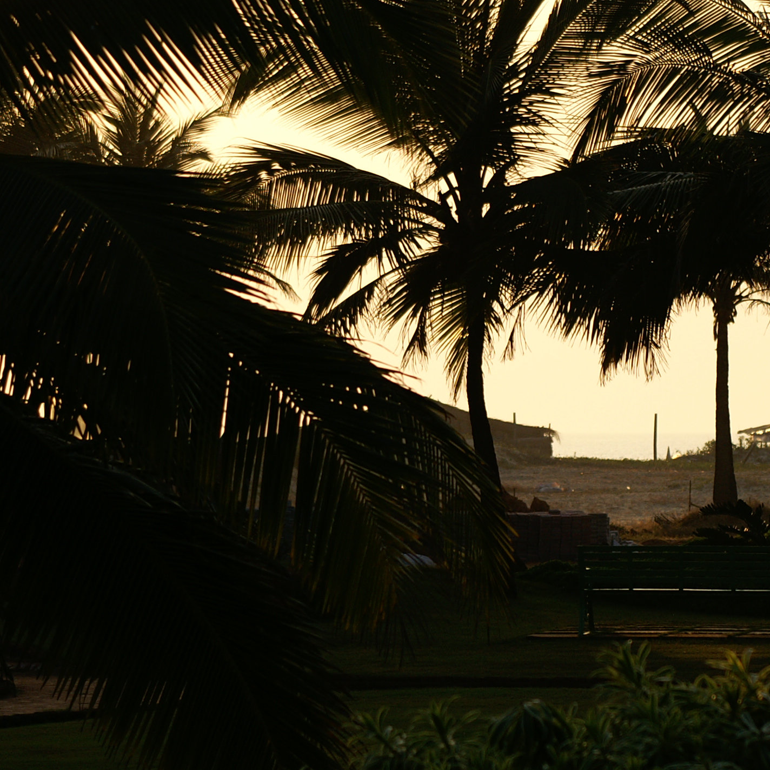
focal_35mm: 269
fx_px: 6770
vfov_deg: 6.5
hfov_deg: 6.5
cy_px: 483
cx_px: 636
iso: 200
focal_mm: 100
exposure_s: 1/1000
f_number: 5.6
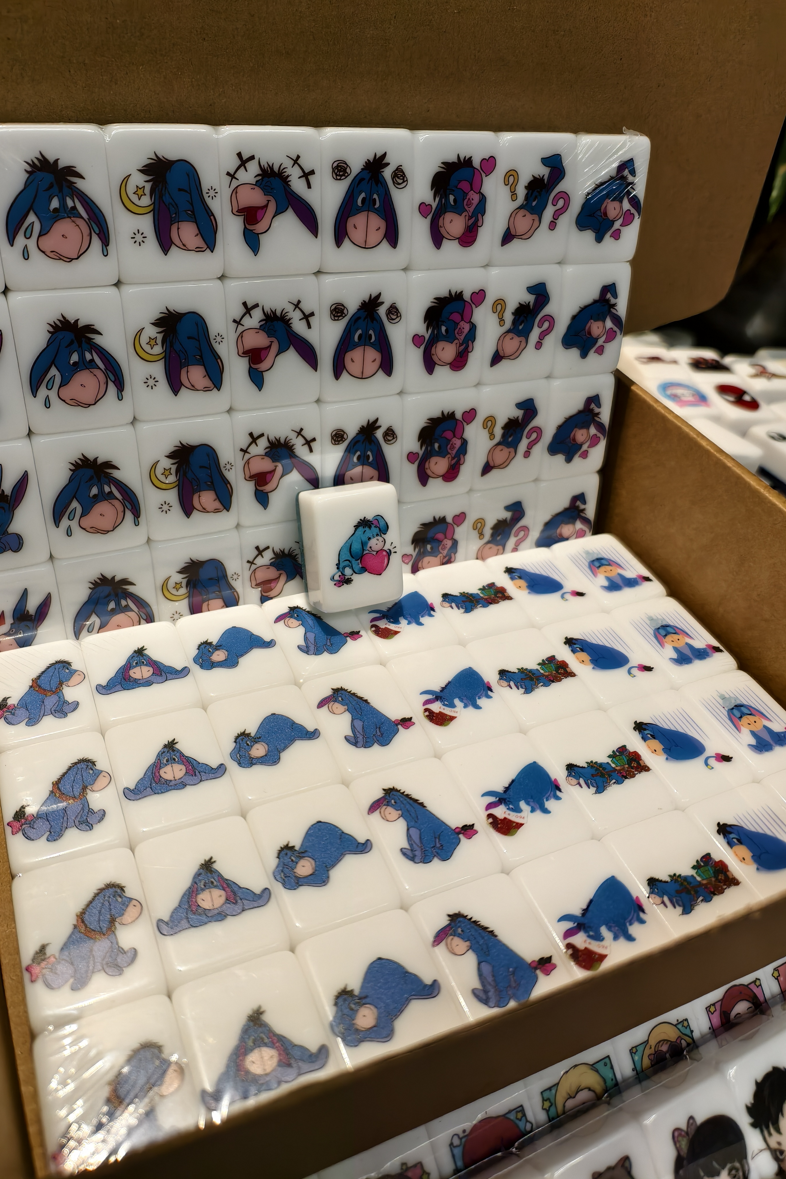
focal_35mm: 24
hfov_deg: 53.0
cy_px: 590
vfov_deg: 73.7
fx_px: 786
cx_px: 353
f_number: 1.57
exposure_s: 1/100
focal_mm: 6.54
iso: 235
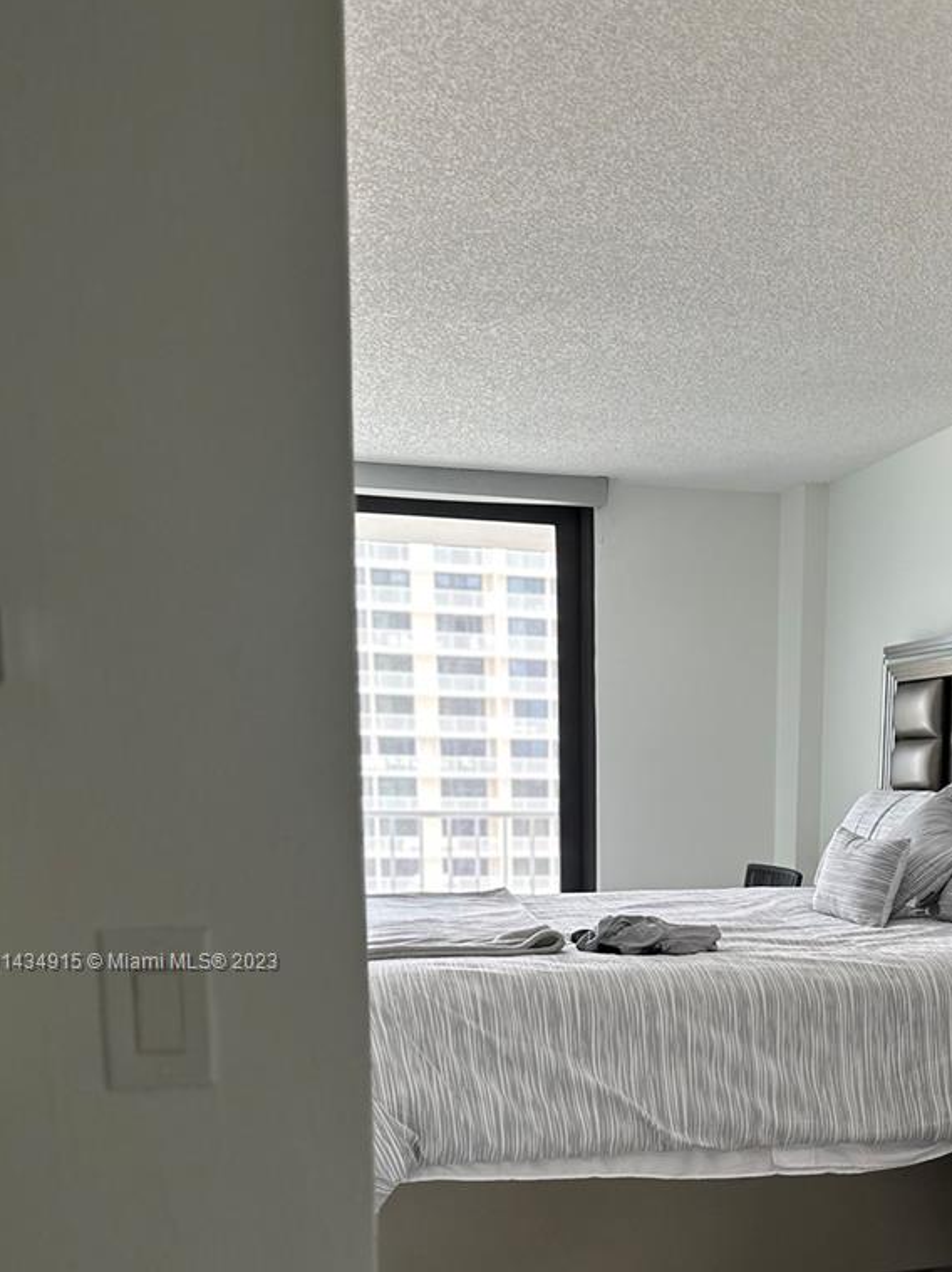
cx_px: 726
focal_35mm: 38
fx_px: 1394
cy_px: 963
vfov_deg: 47.1
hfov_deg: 36.7
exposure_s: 1/120
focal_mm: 6.86
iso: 160
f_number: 1.78
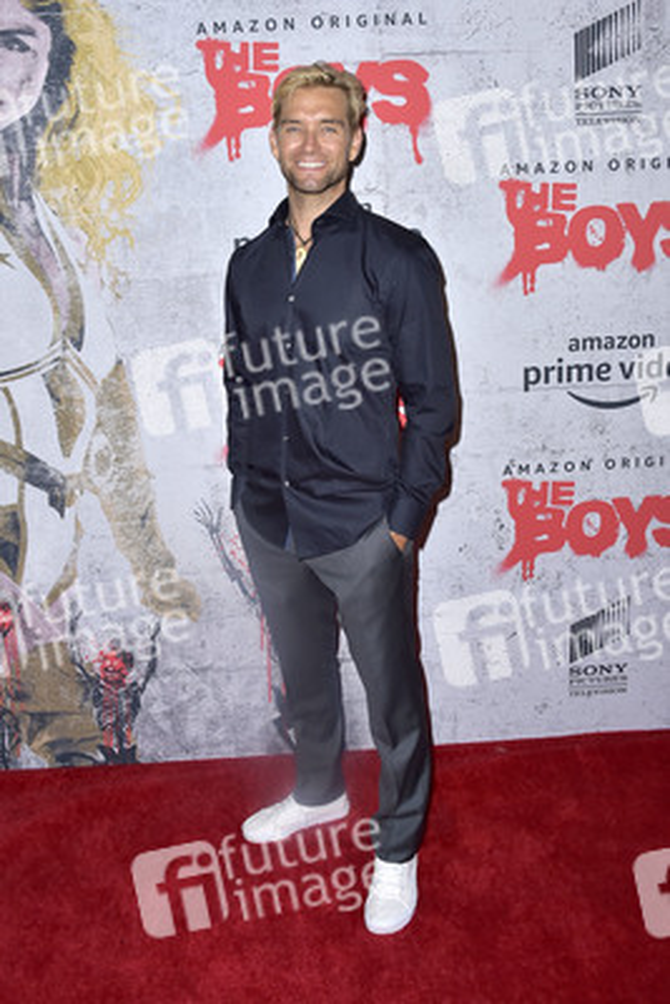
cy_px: 502
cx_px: 335
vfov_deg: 58.7
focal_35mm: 32
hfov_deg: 41.1
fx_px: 892
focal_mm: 32
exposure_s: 1/250
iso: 320
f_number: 7.1
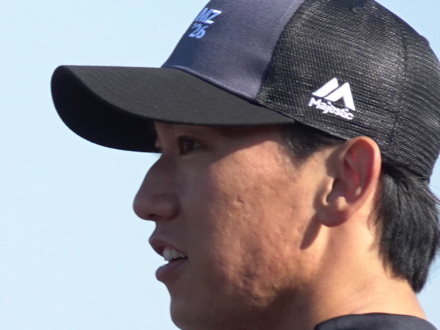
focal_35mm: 1467
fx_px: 18649
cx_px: -109
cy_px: 465
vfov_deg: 1.0
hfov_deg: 1.4
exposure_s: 1/2500
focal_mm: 135.89
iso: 500
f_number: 4
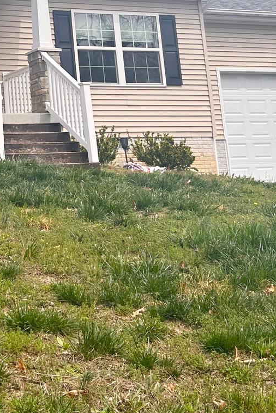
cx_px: -51
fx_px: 839
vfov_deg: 26.8
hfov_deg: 17.8
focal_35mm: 73
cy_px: 44
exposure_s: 1/1531
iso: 50
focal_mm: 5.7
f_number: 1.5
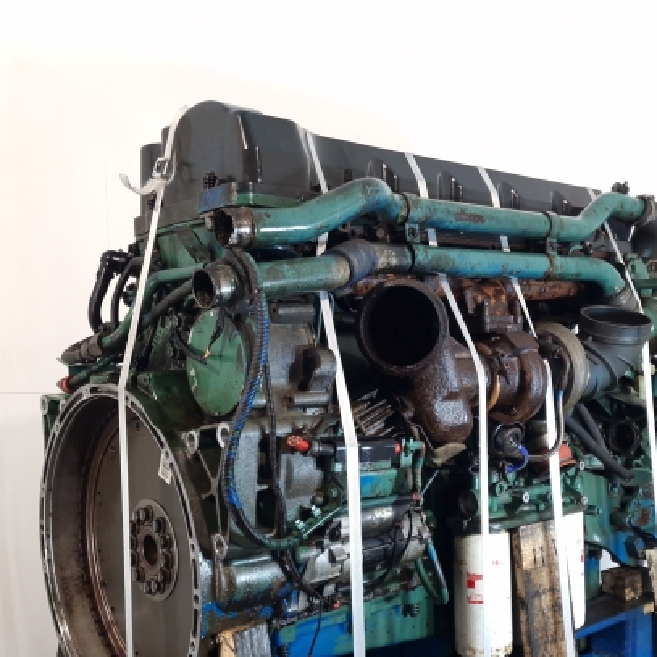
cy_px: 404
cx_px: 408
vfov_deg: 41.6
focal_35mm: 40
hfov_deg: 41.6
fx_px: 859
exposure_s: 1/50
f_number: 1.8
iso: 100
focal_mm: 6.4
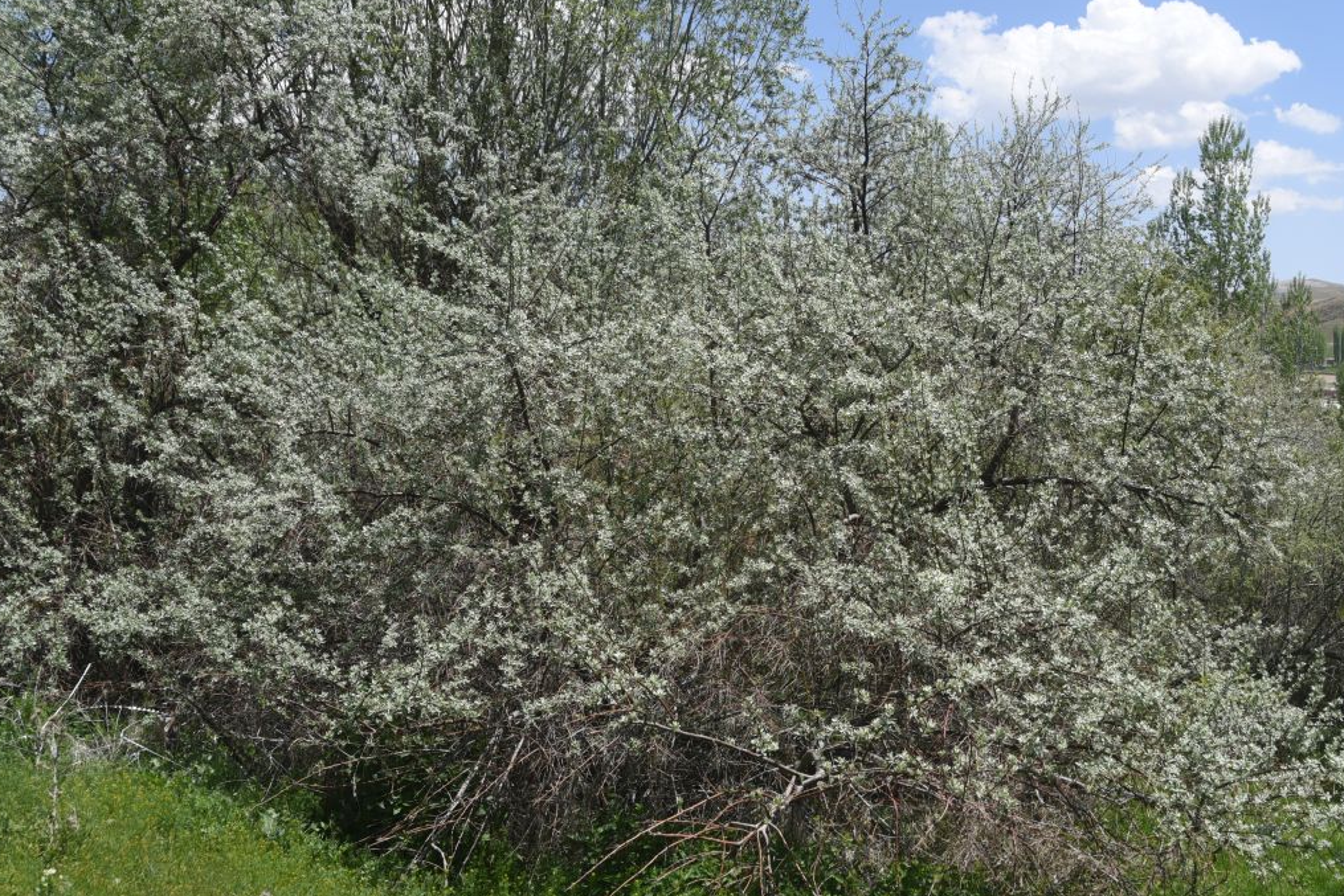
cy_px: 525
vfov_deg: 32.6
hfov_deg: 47.1
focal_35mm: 41
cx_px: 818
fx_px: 1531
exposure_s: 1/500
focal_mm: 32
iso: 160
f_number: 7.1
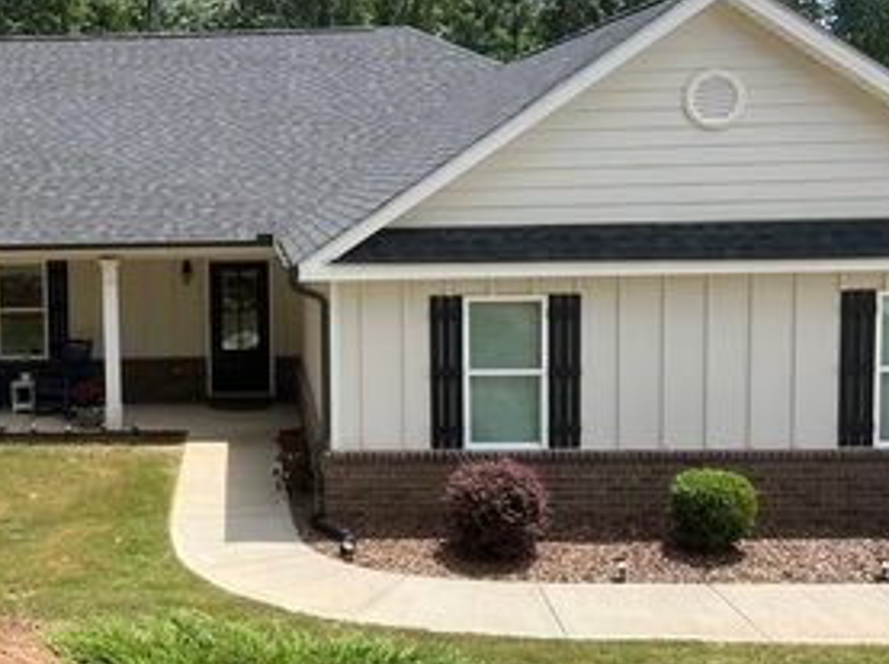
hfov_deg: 39.1
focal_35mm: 47
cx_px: 196
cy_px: 258
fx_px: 1205
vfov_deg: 30.7
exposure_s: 1/2299
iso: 50
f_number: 1.5
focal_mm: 5.7
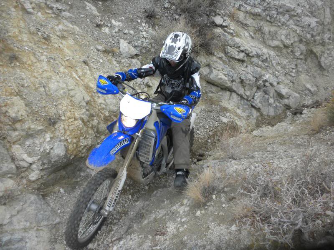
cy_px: 125
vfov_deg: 38.7
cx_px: 167
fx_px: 357
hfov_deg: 50.1
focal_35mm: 37
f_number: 3.5
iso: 64
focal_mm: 6.6
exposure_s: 1/140
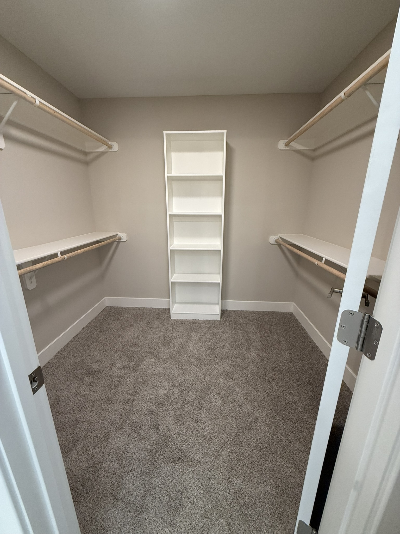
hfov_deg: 85.7
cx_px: 200
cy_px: 267
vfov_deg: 102.1
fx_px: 216
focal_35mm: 14
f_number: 2.2
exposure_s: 1/120
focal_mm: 2.22
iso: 250
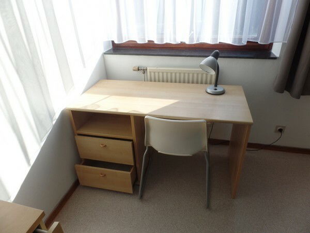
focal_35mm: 23
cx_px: 155
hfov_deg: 73.9
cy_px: 116
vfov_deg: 58.9
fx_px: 206
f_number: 3.5
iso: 80
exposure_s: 1/180
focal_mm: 4.1
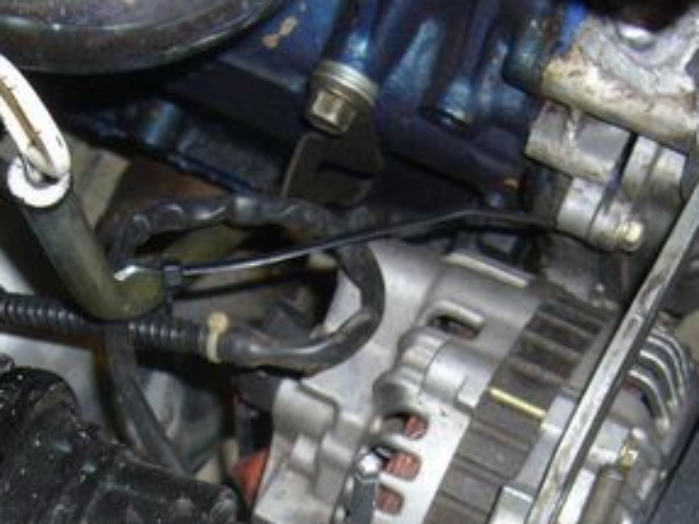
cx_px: 329
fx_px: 1574
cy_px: 561
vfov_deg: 18.3
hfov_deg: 25.0
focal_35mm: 78
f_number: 2.8
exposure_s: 1/8
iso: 80
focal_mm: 5.8
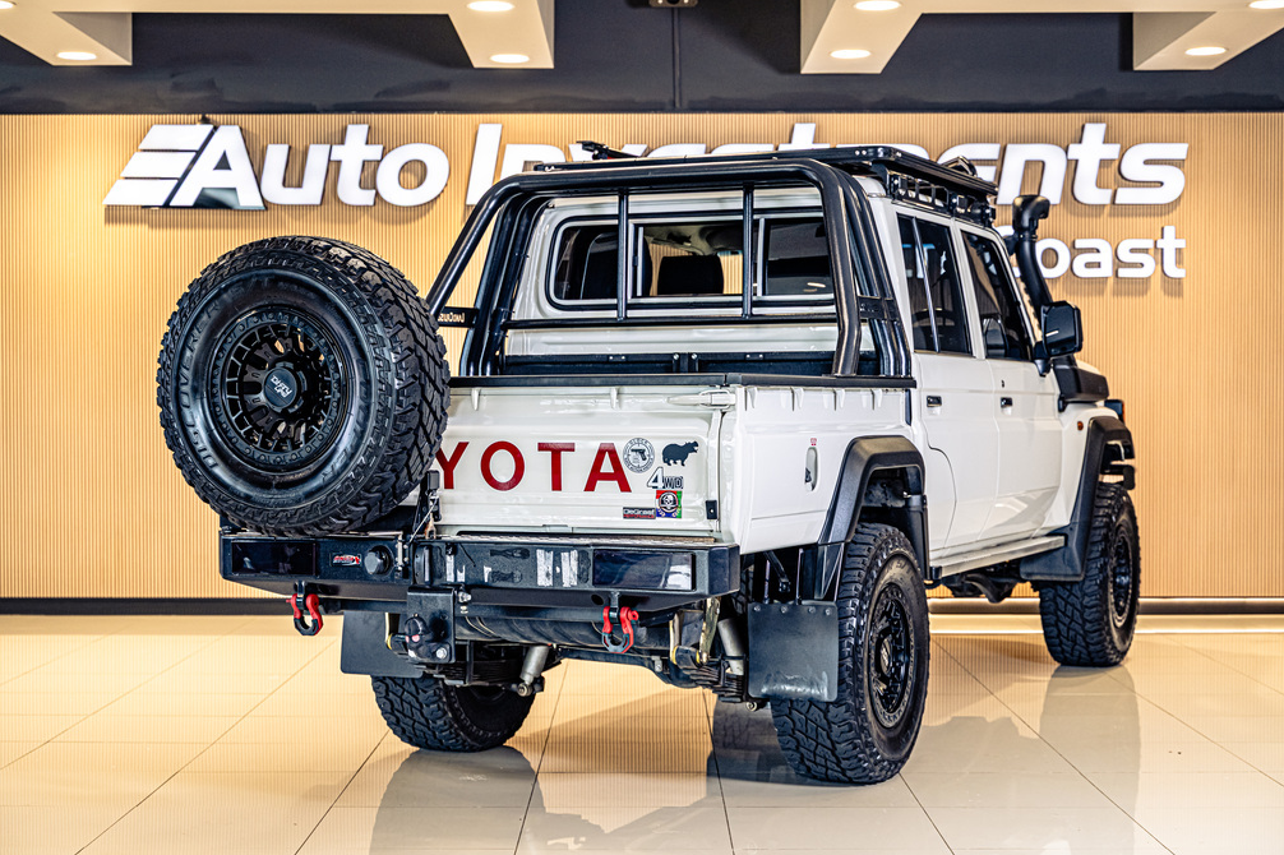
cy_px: 433
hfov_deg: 33.9
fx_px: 2104
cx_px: 641
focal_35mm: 59
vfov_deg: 23.0
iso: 640
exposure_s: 1/125
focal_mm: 58
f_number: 4
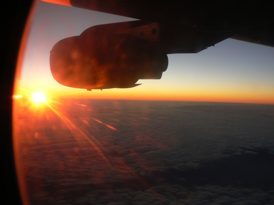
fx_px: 285
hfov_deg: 51.4
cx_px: 137
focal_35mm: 36
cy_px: 102
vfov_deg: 39.7
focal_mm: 6
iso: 80
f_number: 4
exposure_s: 1/100
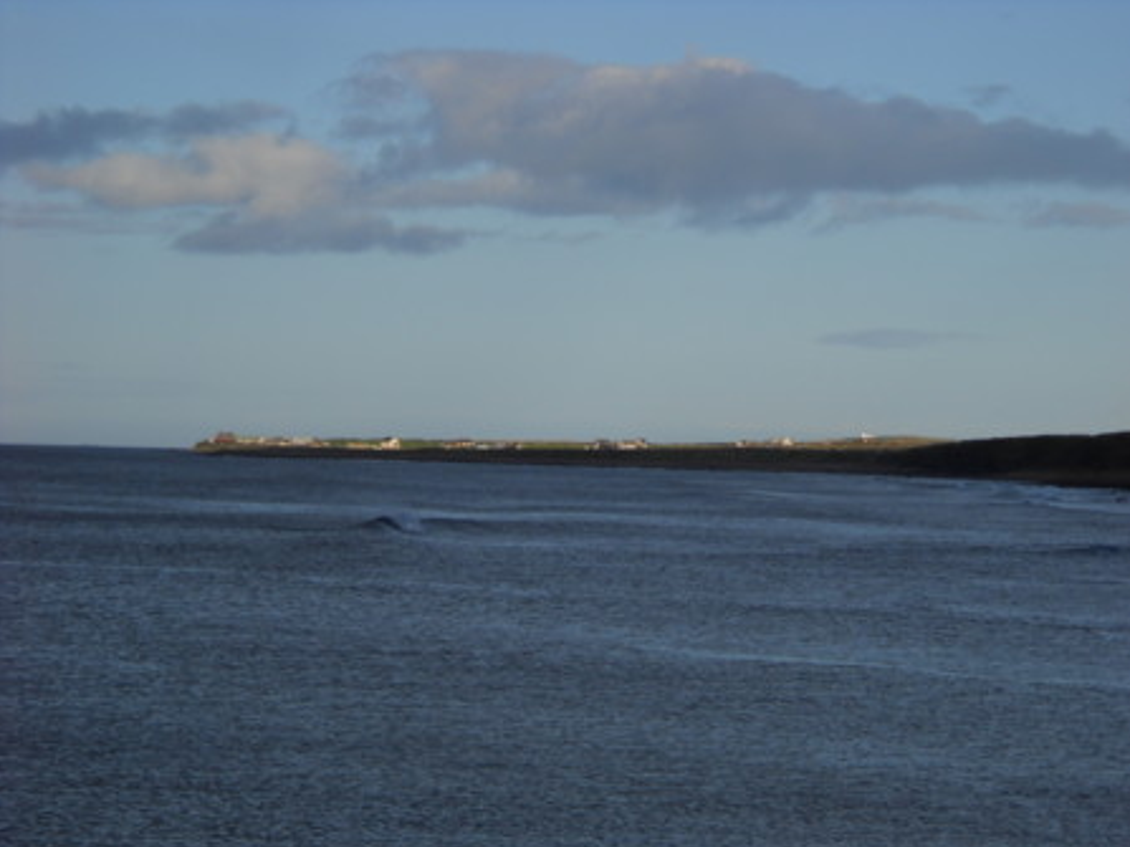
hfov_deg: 15.8
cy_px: 425
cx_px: 566
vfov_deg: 11.9
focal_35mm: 125
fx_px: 4079
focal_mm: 20.49
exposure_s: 1/148
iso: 64
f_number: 10.6
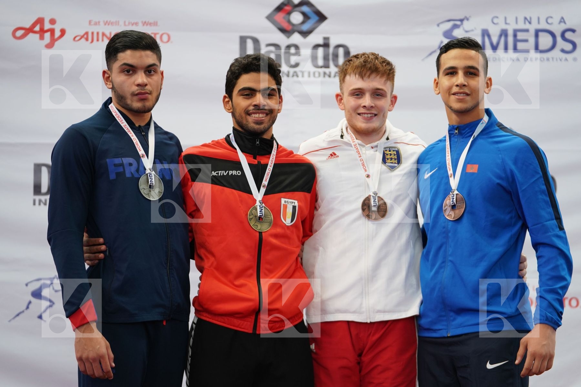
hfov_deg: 16.8
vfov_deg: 11.2
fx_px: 1969
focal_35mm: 122
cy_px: 194
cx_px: 290
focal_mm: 122
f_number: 2.8
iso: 1000
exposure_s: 1/250
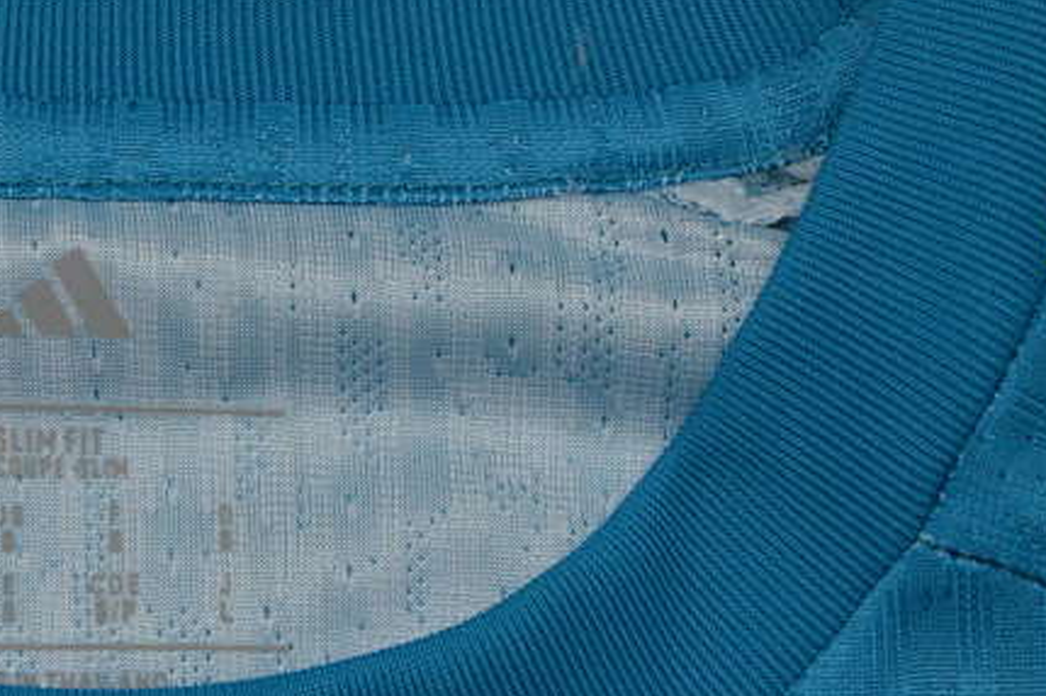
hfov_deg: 10.4
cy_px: 219
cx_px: 12
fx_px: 5690
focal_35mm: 196
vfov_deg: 7.0
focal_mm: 52
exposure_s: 1/200
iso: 400
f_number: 13
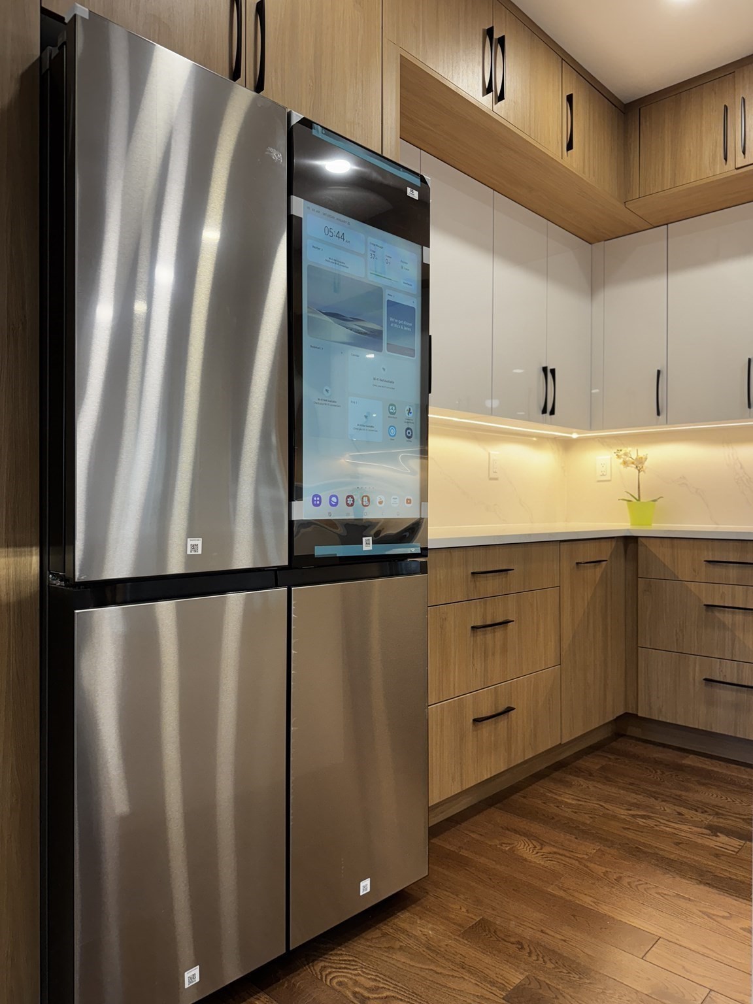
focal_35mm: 24
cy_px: 502
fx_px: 696
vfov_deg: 71.6
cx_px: 376
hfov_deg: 56.8
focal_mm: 6.76
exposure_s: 1/120
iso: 125
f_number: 1.78
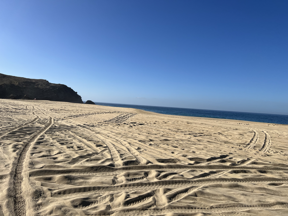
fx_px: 216
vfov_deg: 53.1
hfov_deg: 67.3
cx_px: 144
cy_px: 108
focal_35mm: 26
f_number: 1.5
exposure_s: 1/8000
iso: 50
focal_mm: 5.7
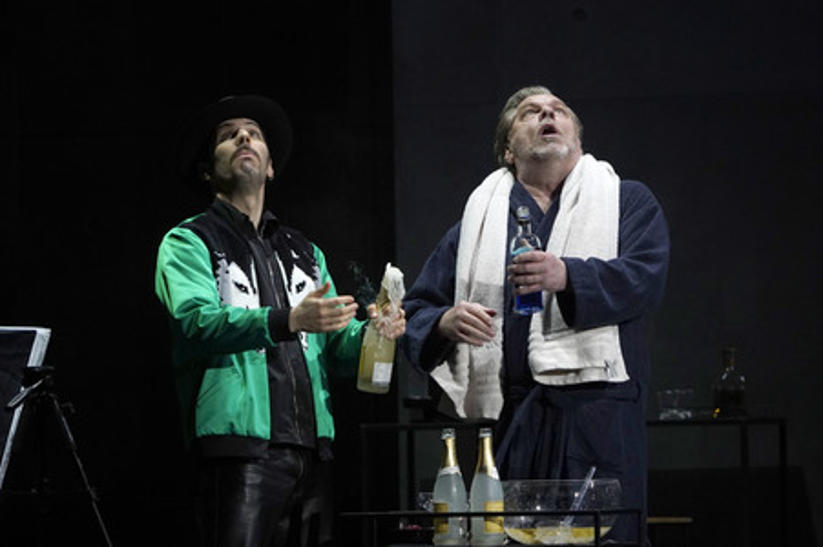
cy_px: 274
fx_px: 8338
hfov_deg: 5.7
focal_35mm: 365
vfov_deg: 3.8
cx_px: 412
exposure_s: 1/160
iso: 3200
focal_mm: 365
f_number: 6.3
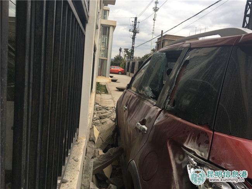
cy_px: 94
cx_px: 126
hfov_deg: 61.7
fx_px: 211
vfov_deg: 48.2
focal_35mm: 29
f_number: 2.2
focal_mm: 4.15
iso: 25
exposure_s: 1/300
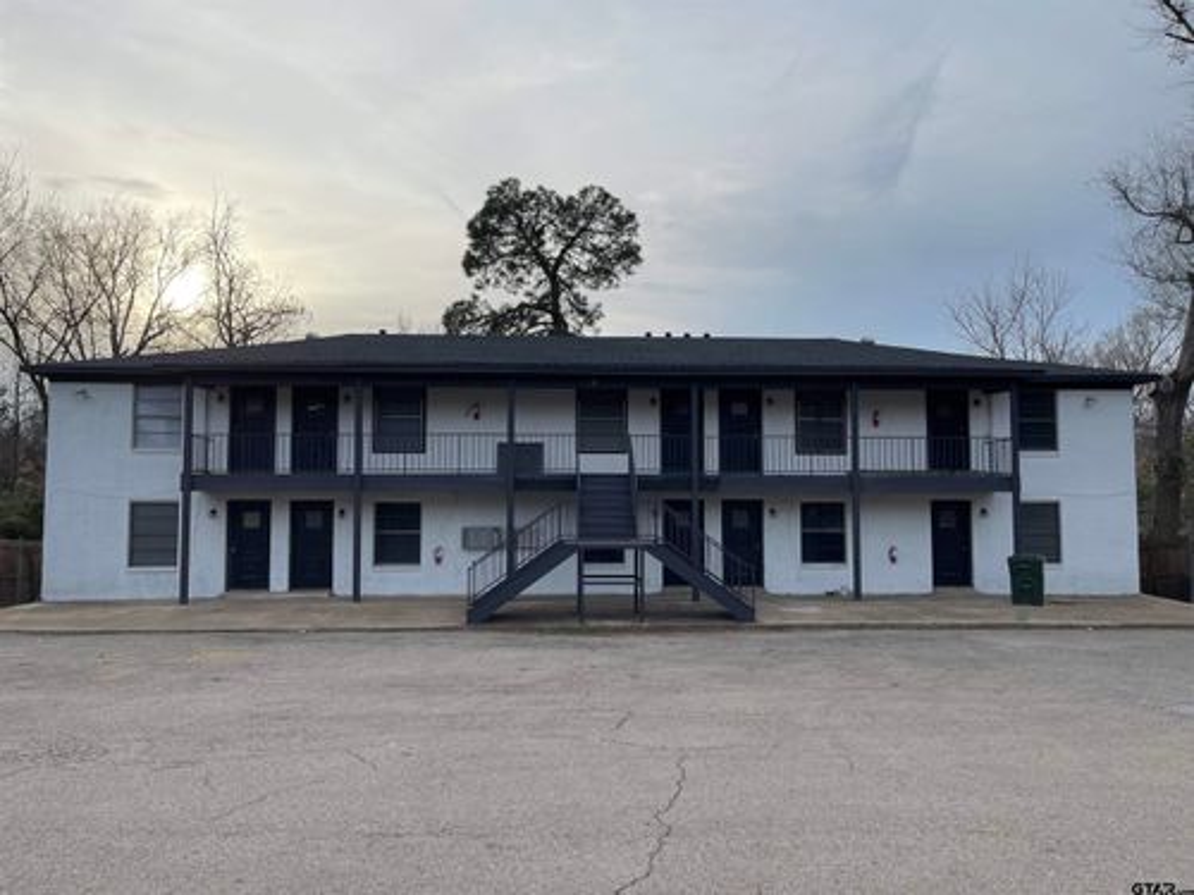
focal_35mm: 25
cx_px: 597
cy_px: 448
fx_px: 862
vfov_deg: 54.9
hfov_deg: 69.4
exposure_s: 1/2165
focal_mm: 5.1
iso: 32
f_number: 1.6
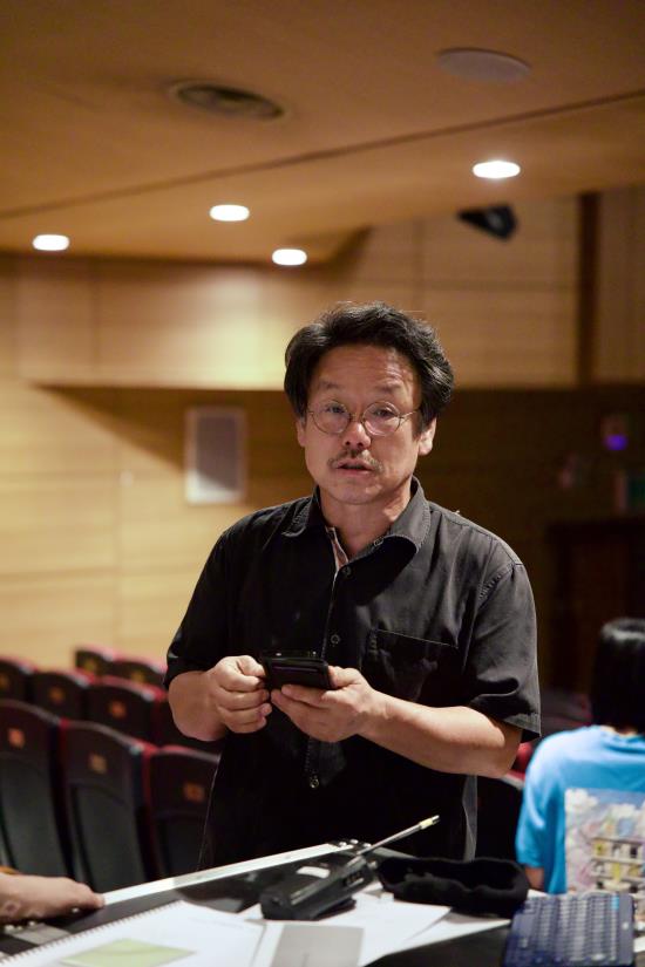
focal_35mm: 75
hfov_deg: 18.2
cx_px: 322
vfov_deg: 27.0
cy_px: 484
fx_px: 2015
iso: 12800
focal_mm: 75
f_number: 2.8
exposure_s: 1/160
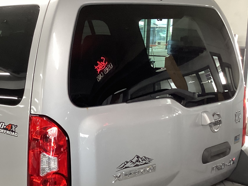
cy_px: 131
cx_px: 41
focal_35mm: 60
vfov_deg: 24.2
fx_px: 430
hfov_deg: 31.2
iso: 200
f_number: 2.4
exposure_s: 1/60
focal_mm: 3.3
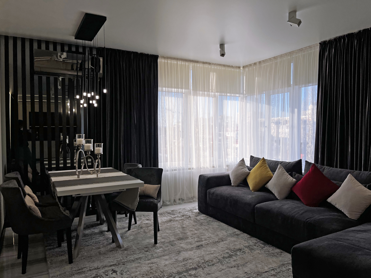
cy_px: 139
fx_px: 279
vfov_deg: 53.1
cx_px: 186
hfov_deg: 67.3
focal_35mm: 26
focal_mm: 5.1
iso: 50
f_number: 1.6
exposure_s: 1/1186
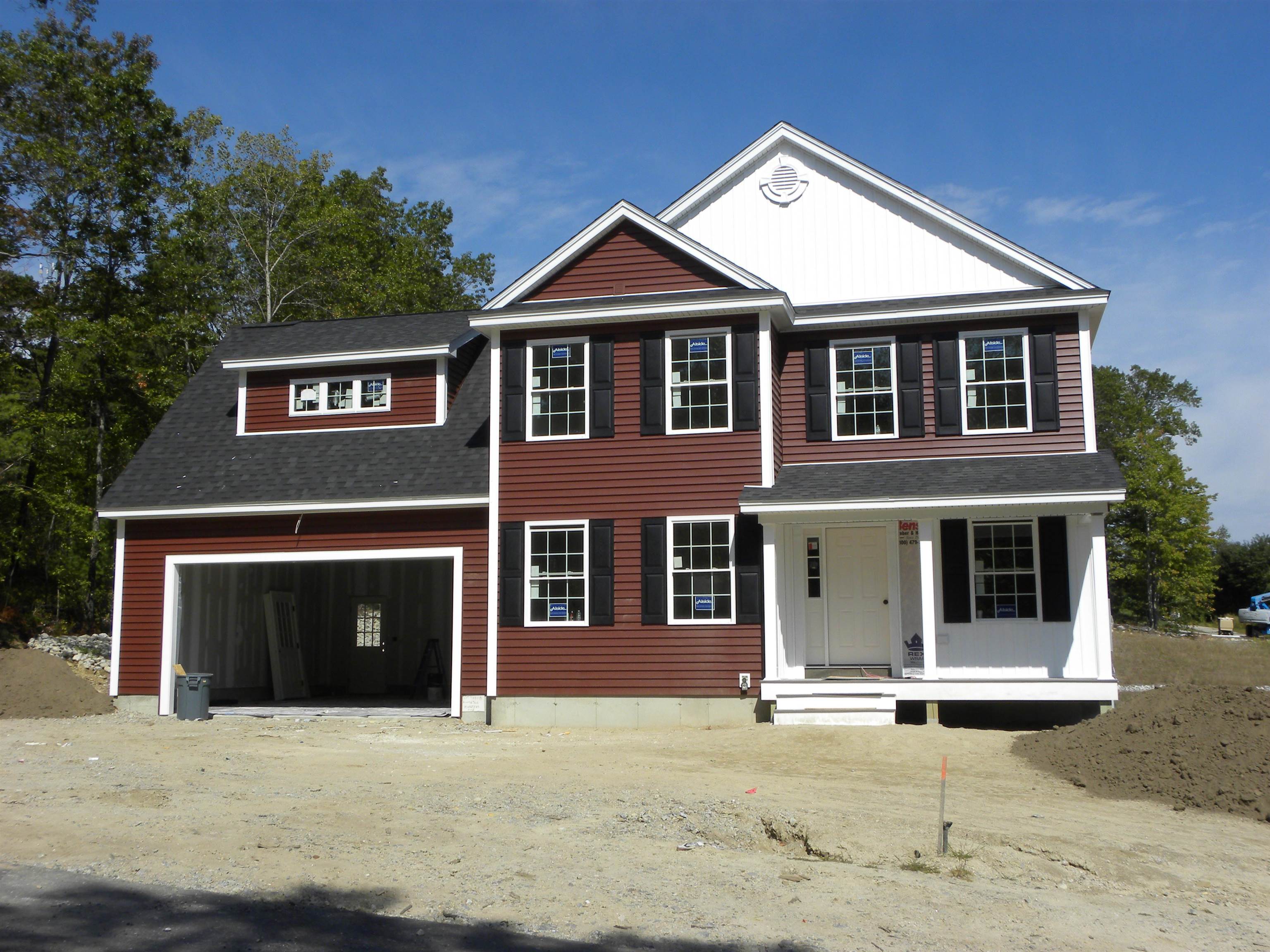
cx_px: 635
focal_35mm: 37
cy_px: 476
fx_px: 1357
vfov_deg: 38.7
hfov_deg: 50.1
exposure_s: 1/390
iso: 64
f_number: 6.3
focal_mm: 6.6
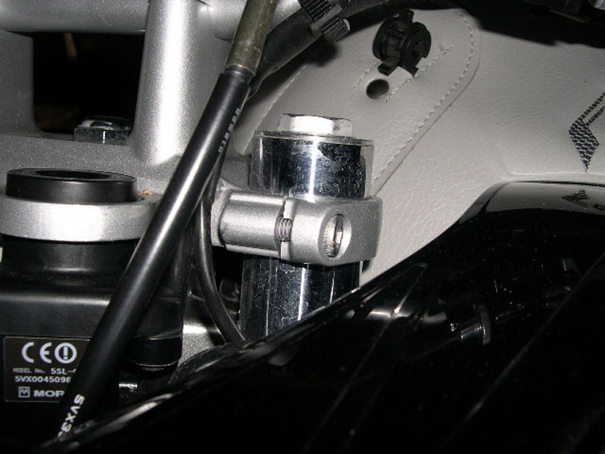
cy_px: 227
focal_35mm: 38
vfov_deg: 37.7
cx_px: 302
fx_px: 664
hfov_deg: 49.0
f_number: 7.6
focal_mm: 8
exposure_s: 1/60
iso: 100
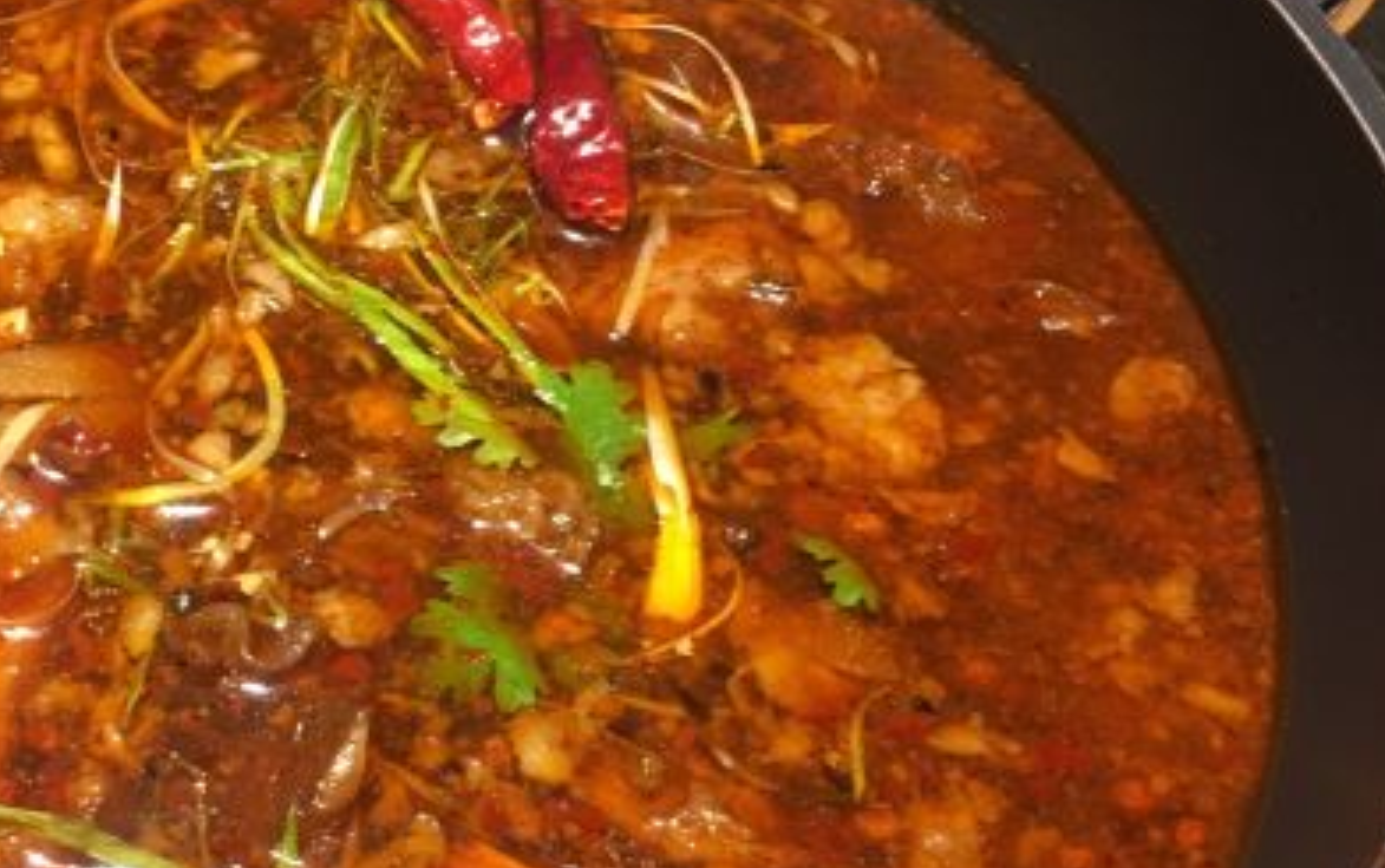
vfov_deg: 23.6
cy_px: 423
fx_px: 2078
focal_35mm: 55
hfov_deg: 36.0
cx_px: 347
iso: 160
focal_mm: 4.15
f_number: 2.2
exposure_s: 1/33
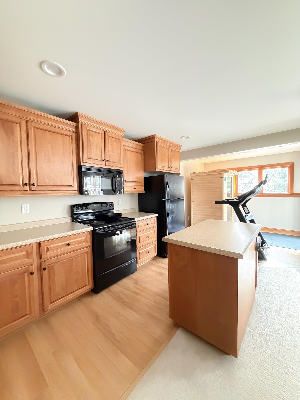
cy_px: 200
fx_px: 162
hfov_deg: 85.7
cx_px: 150
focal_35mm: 14
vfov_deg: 102.1
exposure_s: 1/40
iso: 1600
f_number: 2.2
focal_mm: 2.22
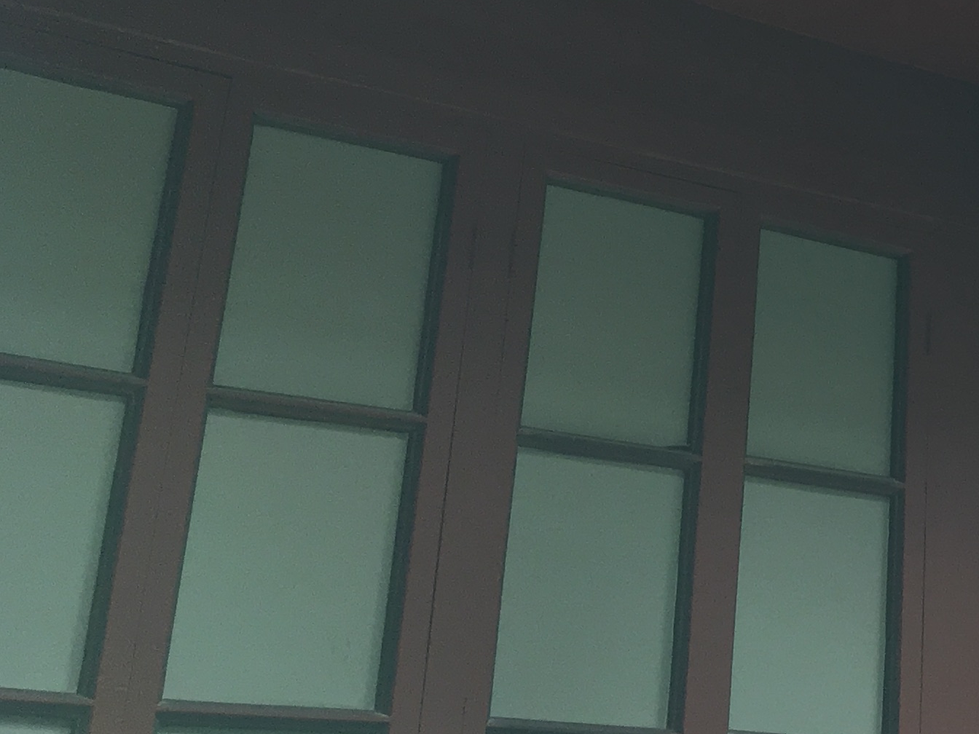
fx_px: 2461
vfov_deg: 16.1
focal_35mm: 87
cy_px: -232
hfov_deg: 19.9
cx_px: 1399
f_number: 2.2
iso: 32
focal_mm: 4.15
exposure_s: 1/100
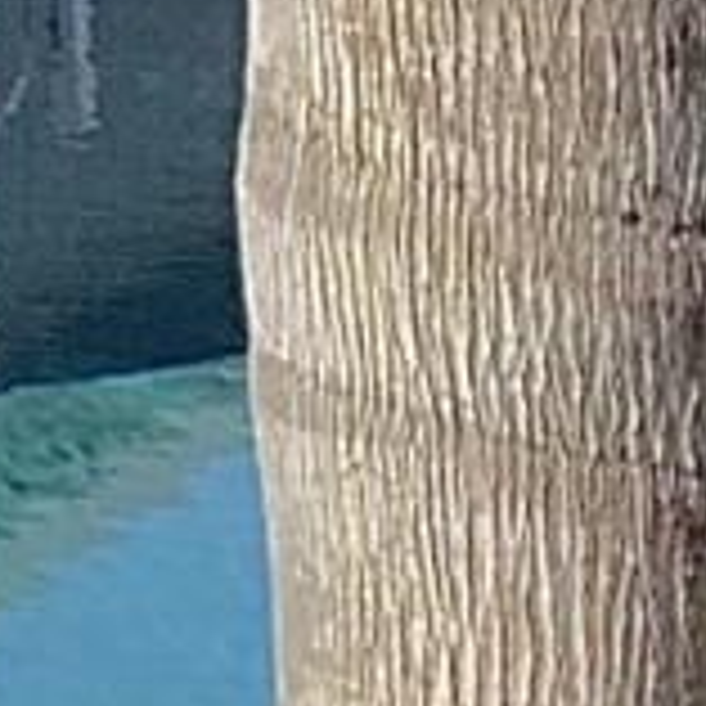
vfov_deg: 7.3
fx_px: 5076
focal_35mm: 220
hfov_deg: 5.9
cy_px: -1178
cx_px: -2662
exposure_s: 1/1235
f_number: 1.8
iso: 25
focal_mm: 4.25
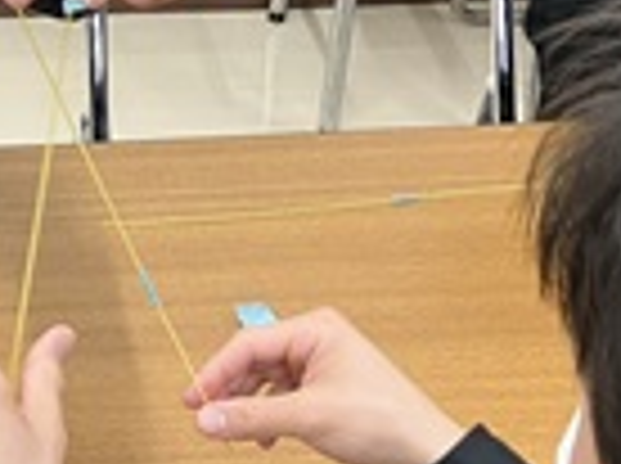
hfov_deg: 18.0
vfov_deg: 14.1
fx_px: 1862
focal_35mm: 104
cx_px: -112
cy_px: 90
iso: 64
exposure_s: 1/50
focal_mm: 3.99
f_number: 1.8
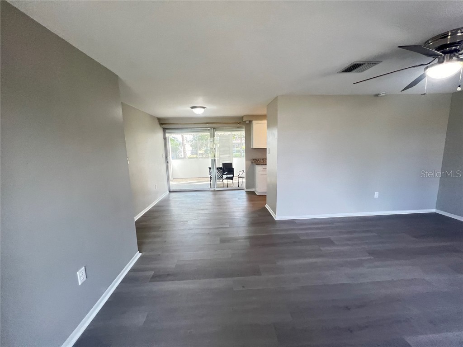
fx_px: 174
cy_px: 174
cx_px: 232
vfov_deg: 89.9
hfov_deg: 106.2
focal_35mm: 13
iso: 250
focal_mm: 1.57
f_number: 1.8
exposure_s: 1/120
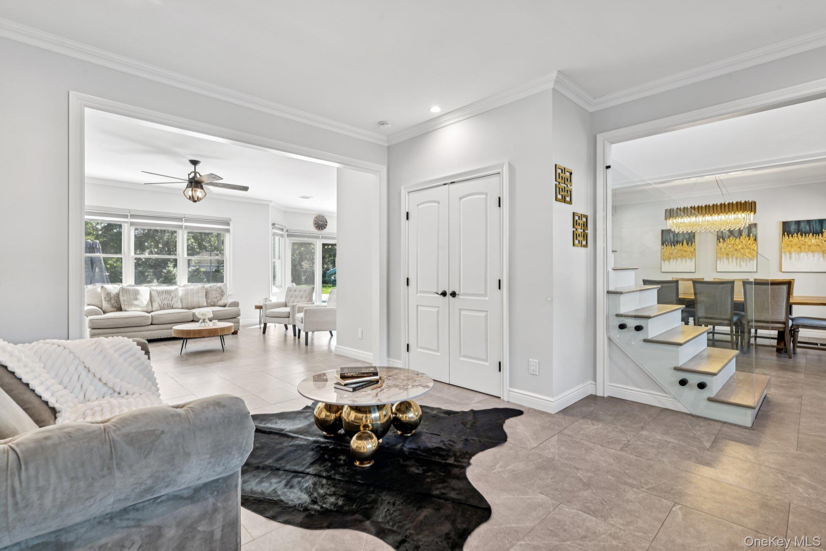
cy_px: 276
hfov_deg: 93.3
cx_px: 413
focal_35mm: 17
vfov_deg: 70.4
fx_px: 390
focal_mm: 17
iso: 125
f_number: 9
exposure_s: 1/10
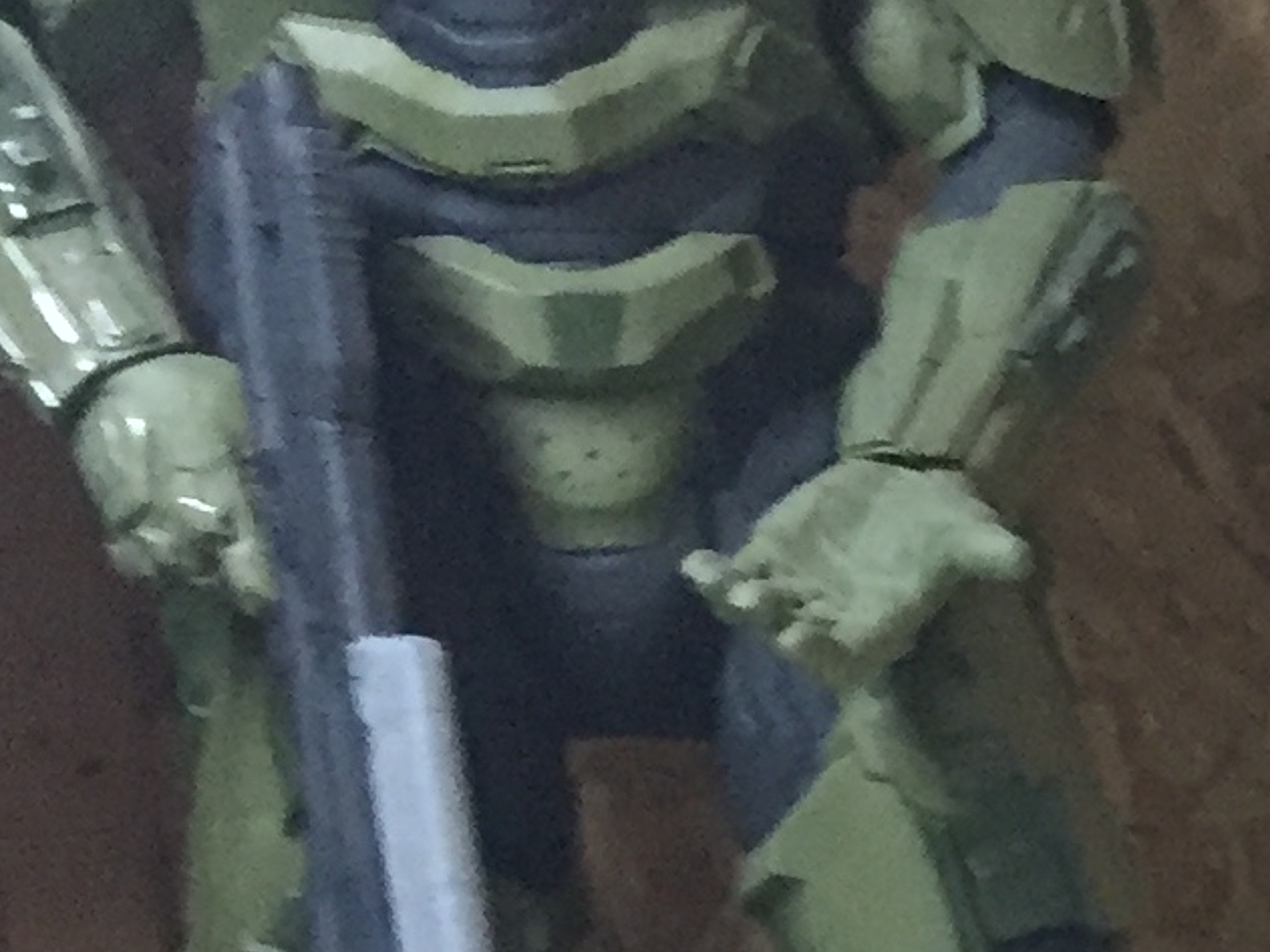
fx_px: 5502
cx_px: 3168
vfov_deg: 9.7
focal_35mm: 150
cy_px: 1149
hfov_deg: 10.9
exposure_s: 1/30
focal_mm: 4.15
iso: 160
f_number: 2.2
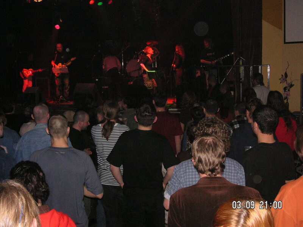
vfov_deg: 32.9
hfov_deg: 42.9
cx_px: 152
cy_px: 114
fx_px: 385
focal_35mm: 44
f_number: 3.1
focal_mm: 7.3
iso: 160
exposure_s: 1/45
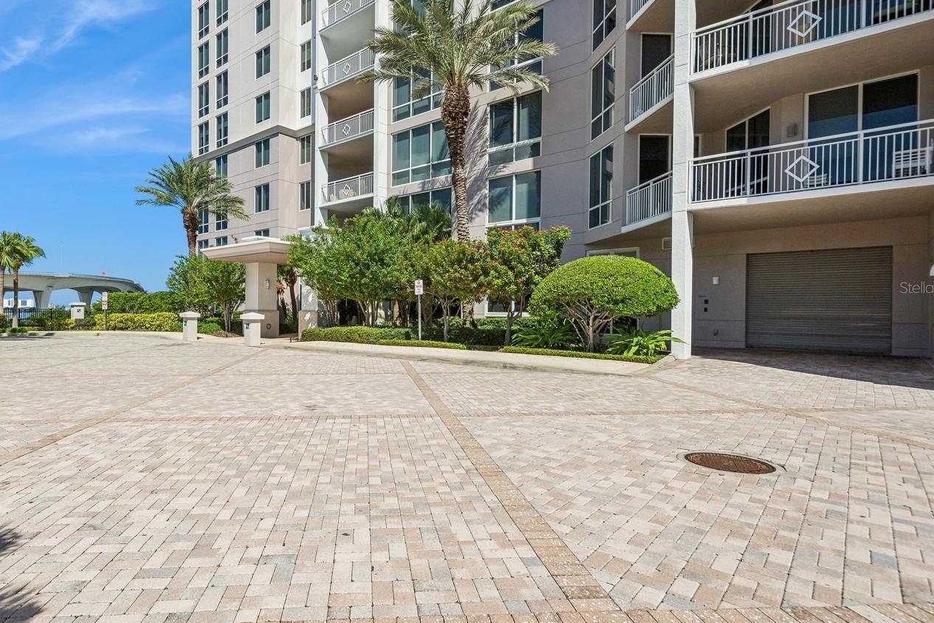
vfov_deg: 64.5
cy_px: 287
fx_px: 493
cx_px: 378
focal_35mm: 19
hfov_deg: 85.9
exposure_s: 1/1250
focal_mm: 10
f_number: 8
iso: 200
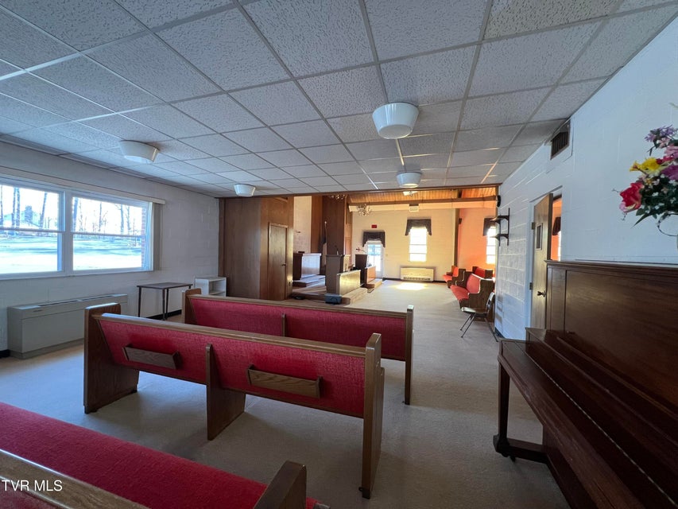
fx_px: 255
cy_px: 254
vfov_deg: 89.9
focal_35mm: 13
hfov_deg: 106.2
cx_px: 339
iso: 160
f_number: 1.8
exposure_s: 1/99
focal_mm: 1.57
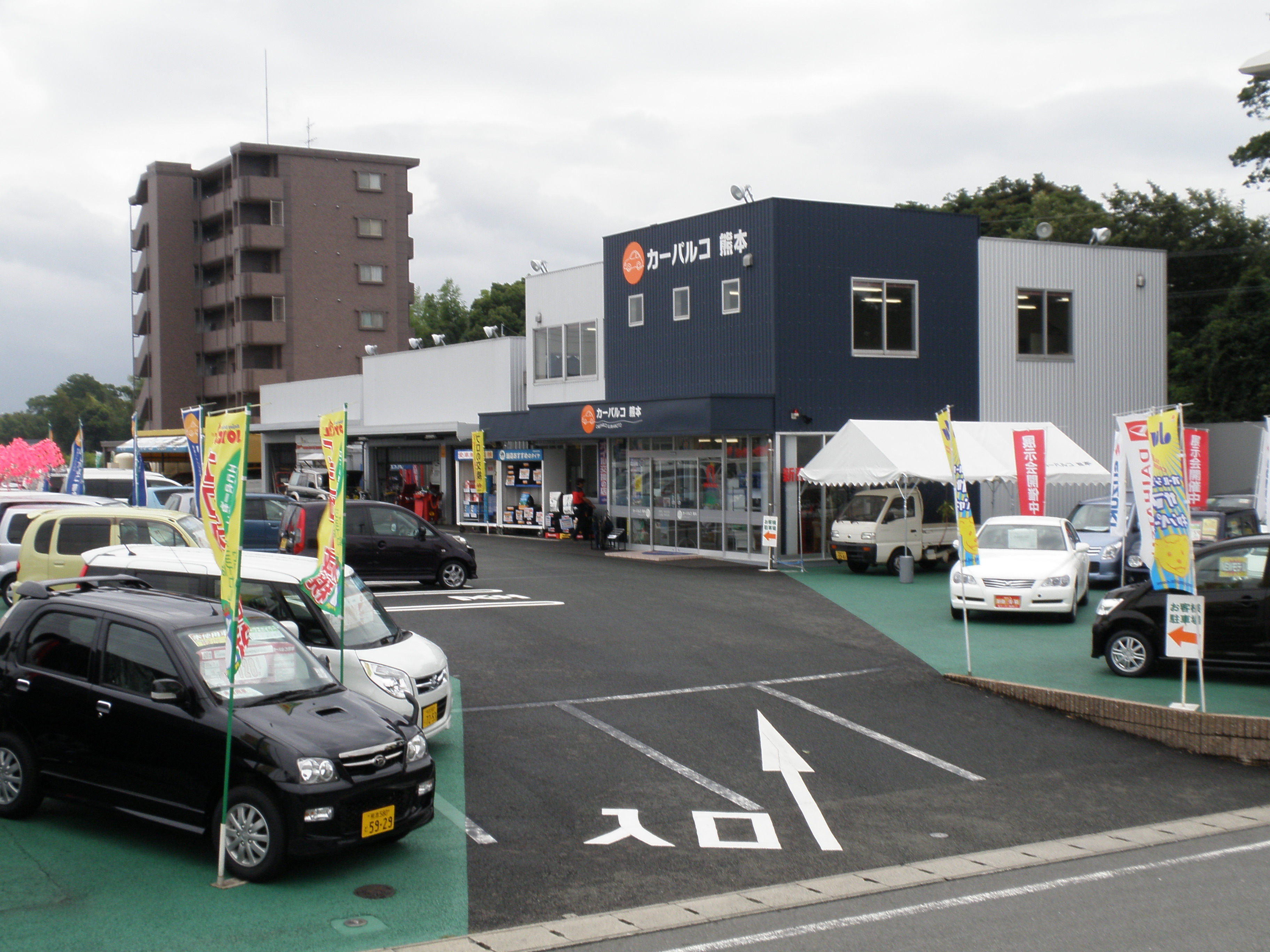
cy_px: 476
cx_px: 635
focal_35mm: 45
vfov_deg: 32.2
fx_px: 1651
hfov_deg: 42.1
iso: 64
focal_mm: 8
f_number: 11
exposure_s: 1/80
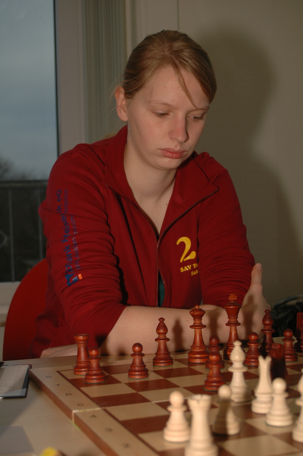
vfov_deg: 31.9
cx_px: 152
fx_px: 797
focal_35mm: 63
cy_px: 228
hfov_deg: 21.5
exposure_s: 1/60
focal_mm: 42
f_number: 5.3
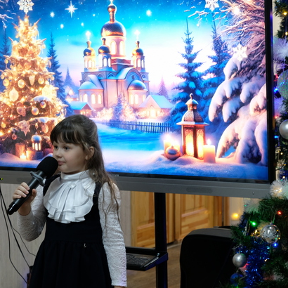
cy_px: 148
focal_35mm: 110
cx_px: 119
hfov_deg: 15.8
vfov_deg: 15.8
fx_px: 1035
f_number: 4
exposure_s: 1/12
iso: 400
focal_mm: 55
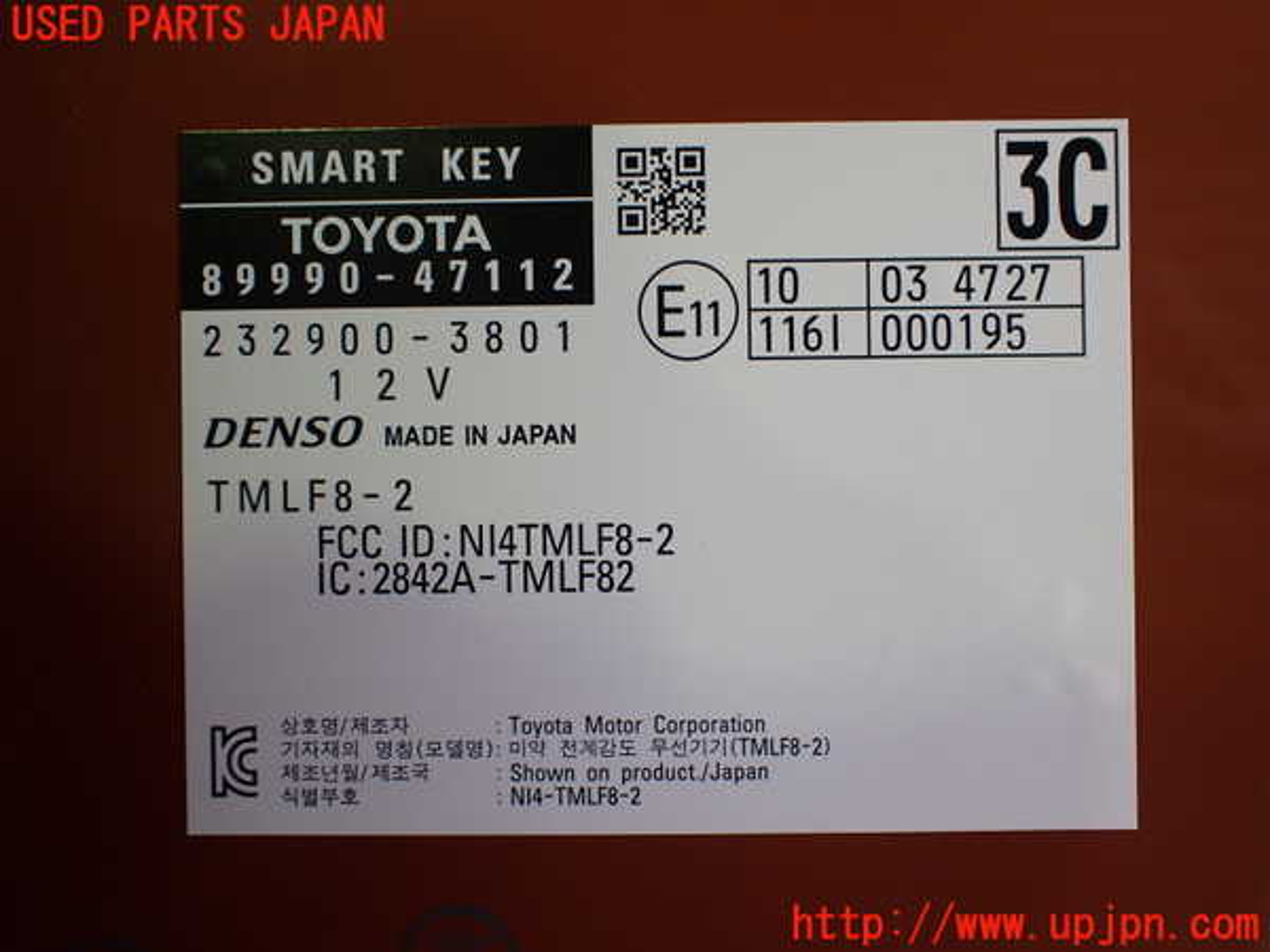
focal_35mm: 30
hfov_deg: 60.0
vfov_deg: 46.8
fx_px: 1101
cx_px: 635
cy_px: 476
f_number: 2.3
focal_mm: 5.4
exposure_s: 1/125
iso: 200
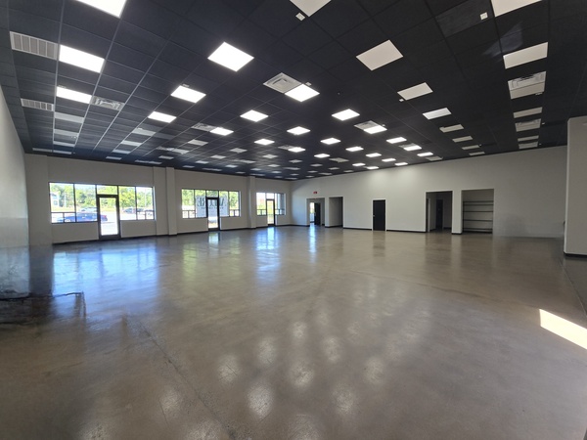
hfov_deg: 106.2
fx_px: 220
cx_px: 294
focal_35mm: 13
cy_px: 220
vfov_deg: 89.9
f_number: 2.2
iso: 80
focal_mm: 2.2
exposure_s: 1/120
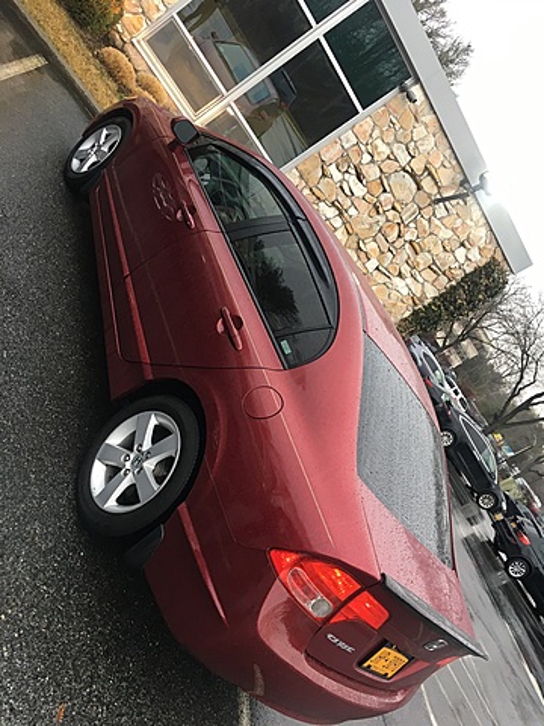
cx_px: 272
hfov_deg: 48.2
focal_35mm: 29
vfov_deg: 61.7
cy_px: 363
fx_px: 608
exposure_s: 1/30
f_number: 2.2
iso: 25
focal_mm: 4.15
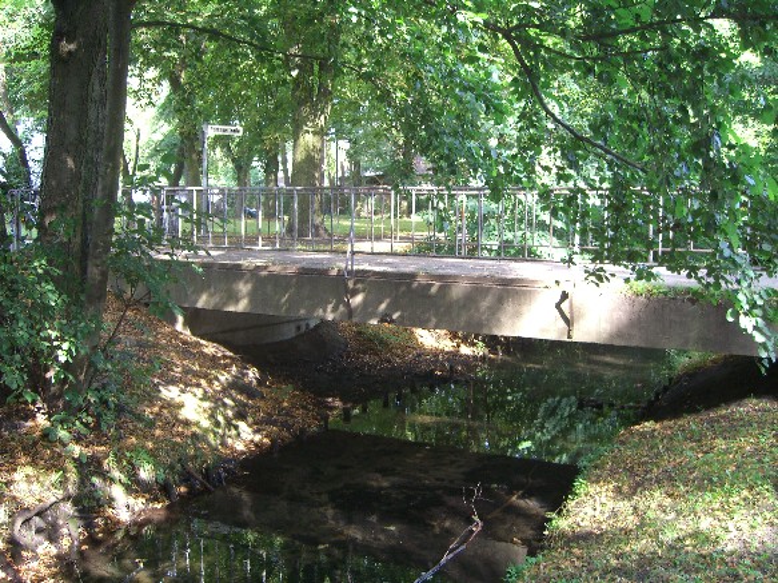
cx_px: 389
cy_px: 292
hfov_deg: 49.0
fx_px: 854
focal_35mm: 38
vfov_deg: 37.7
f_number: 2.8
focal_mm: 7.9
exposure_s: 1/60
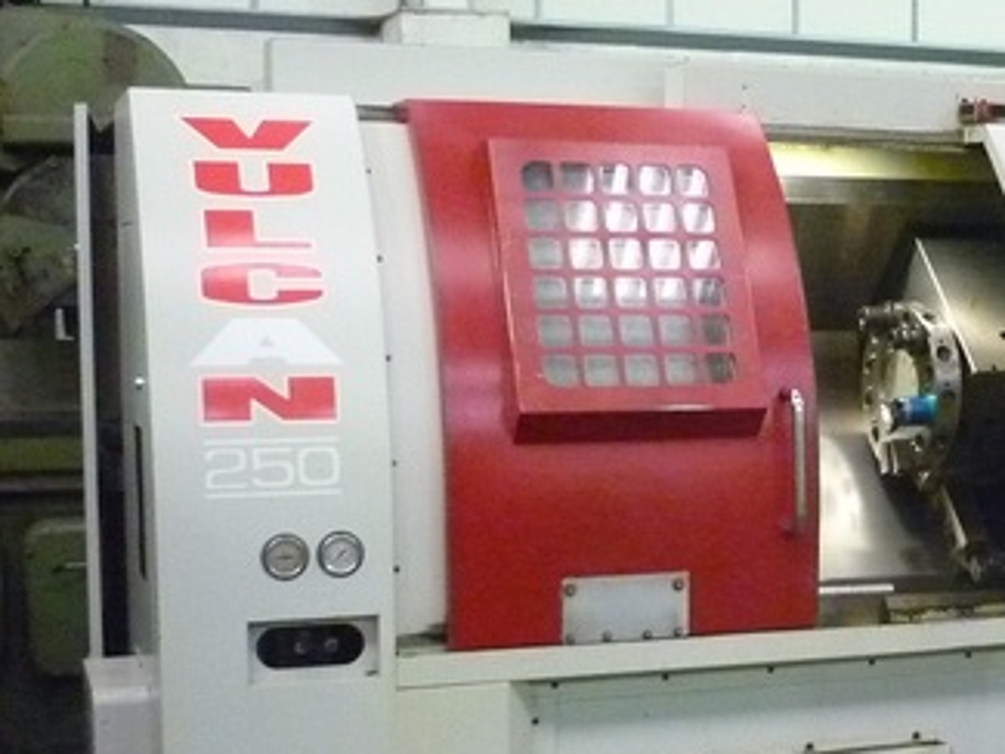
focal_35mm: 65
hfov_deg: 29.1
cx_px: 813
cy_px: 494
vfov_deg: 22.5
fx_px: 1888
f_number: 2.8
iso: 800
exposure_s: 1/25
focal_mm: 5.5
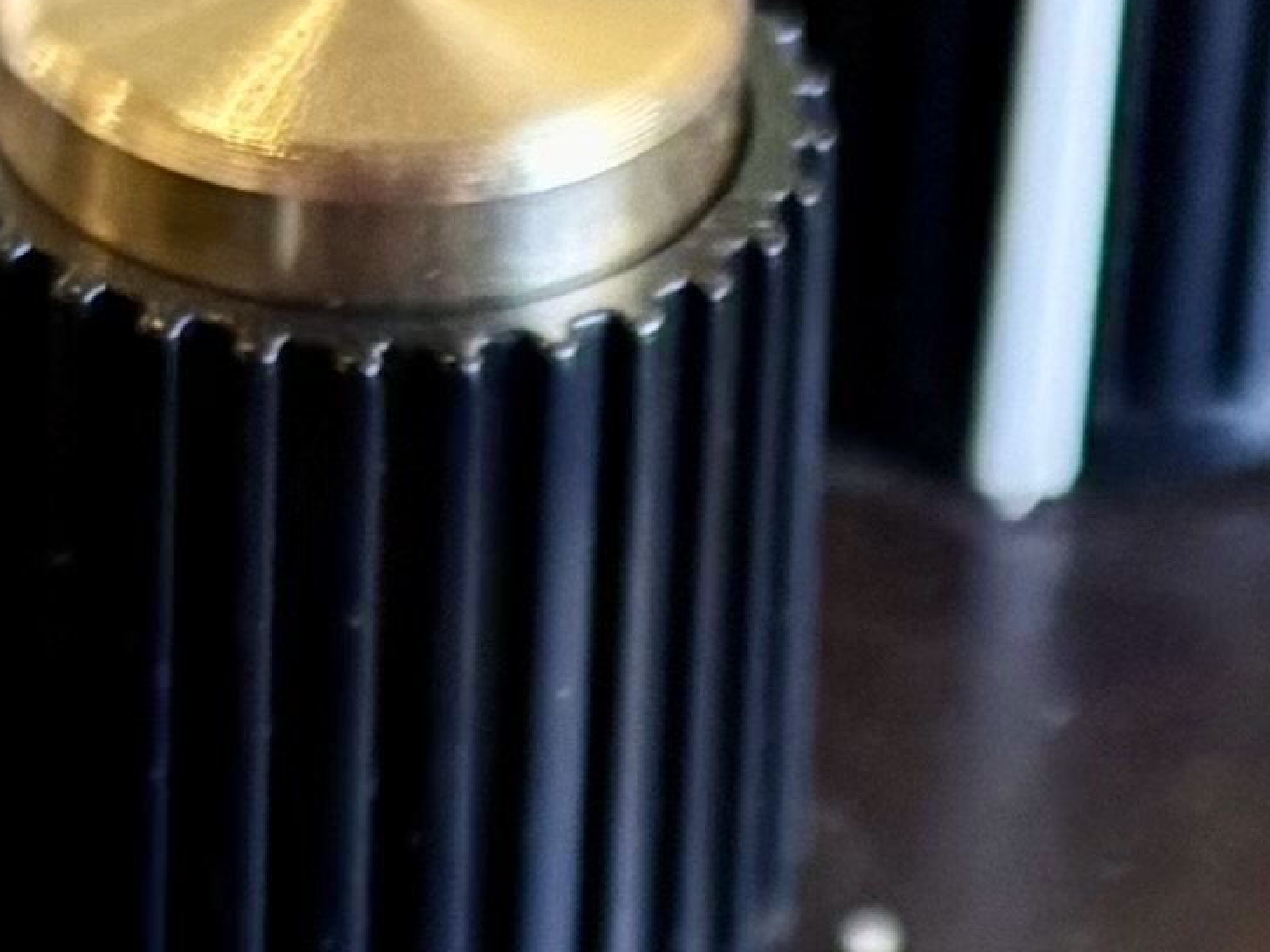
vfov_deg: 7.1
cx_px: 761
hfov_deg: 9.7
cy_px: 1799
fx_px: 7484
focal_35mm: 204
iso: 640
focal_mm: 5.96
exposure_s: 1/30
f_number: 1.6
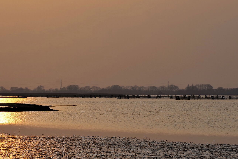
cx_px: 74
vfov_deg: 7.0
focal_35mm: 195
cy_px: 117
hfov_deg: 10.5
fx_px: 1289
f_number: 8
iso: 100
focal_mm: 70
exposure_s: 1/640
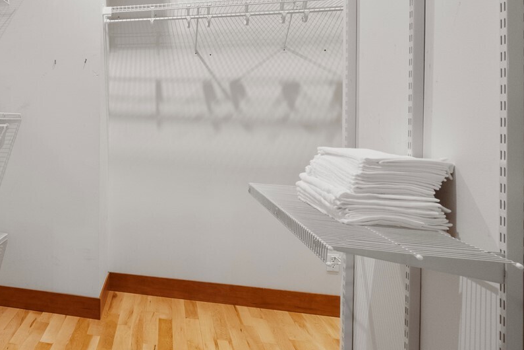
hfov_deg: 48.6
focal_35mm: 32
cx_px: 3
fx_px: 466
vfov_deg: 40.8
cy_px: 126
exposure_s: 2
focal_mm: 10
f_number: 9
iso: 800
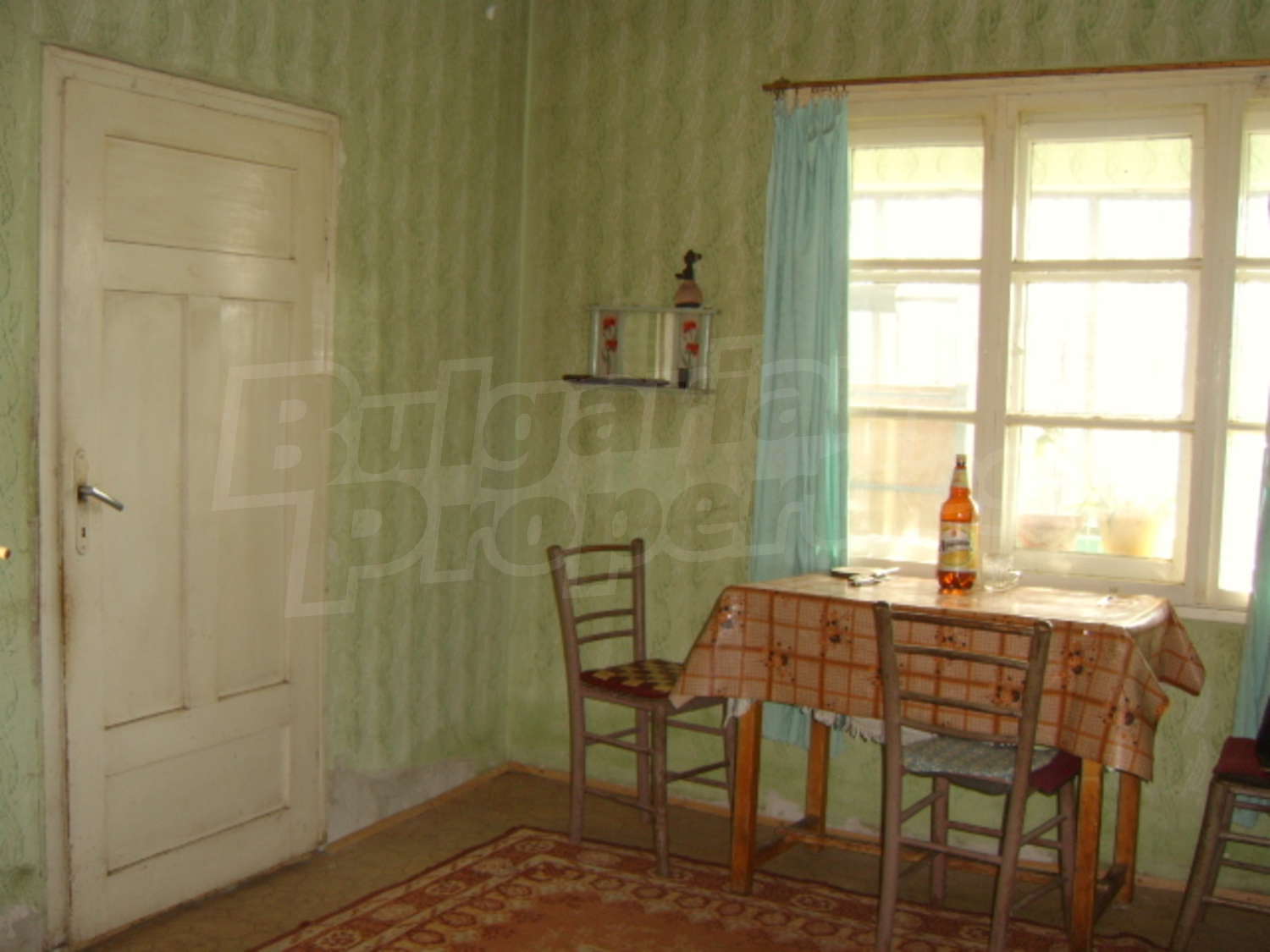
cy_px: 476
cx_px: 635
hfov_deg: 58.4
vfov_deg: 45.4
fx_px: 1137
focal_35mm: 31
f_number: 2.7
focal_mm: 8.13
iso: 141
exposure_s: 1/30
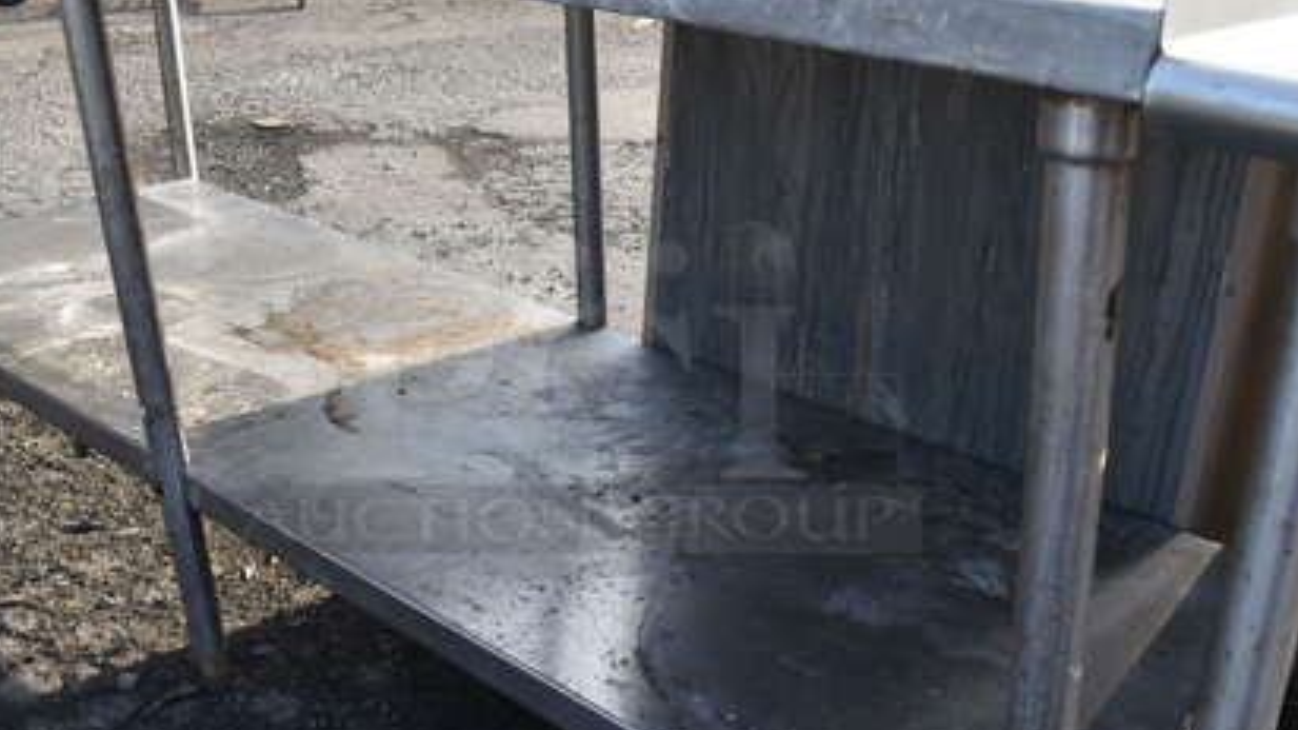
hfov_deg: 48.3
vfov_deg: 28.3
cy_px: 386
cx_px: 572
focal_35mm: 42
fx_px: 1445
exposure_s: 1/200
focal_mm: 18
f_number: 6.3
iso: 200
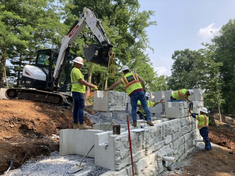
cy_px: 88
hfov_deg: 63.4
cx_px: 118
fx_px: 190
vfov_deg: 49.7
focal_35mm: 28
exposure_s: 1/640
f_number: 1.8
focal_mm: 3.99
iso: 20
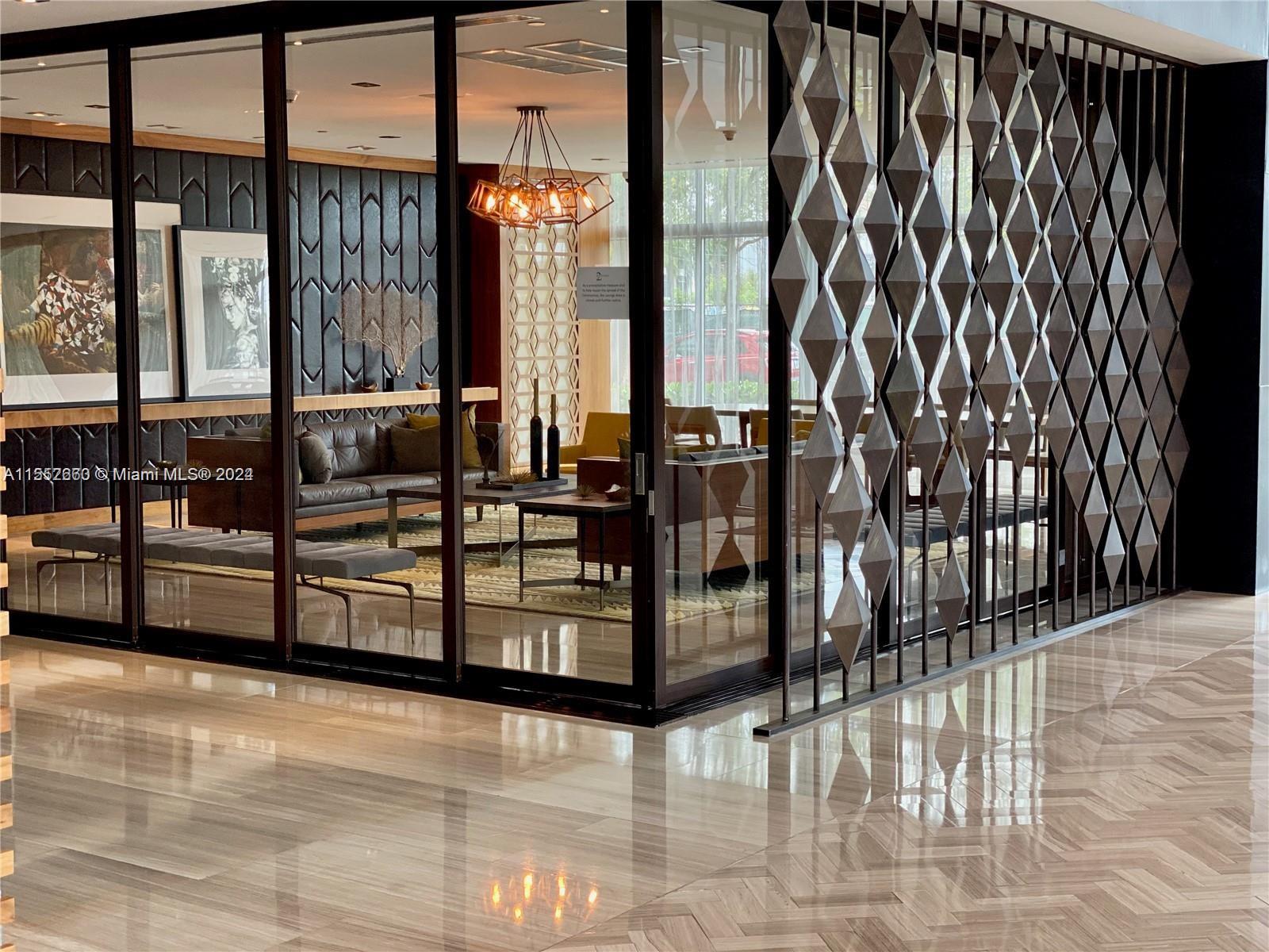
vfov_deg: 28.0
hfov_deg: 36.8
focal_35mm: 52
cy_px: 476
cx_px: 634
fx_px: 1906
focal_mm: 6
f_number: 2
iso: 100
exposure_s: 1/120
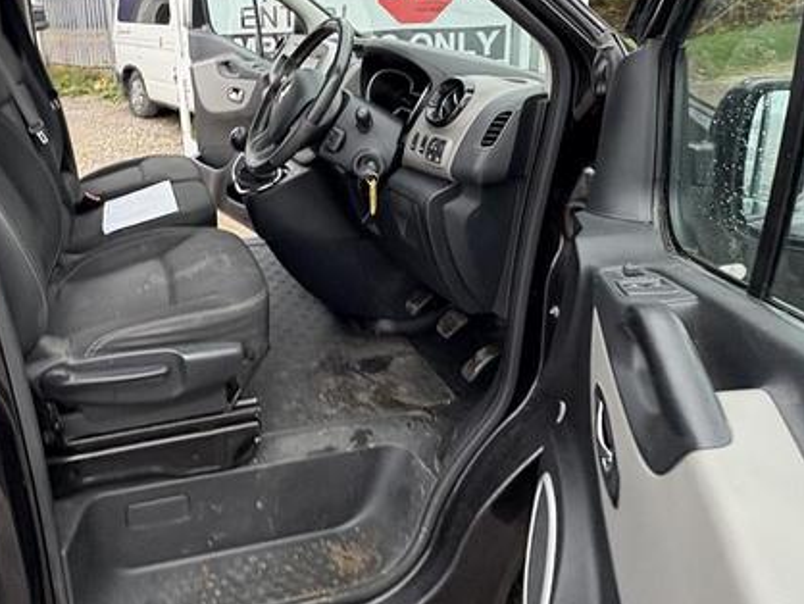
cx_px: 283
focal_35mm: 30
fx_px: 697
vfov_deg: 45.4
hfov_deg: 58.9
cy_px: 158
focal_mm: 2.22
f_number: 2.2
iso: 125
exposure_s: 1/99
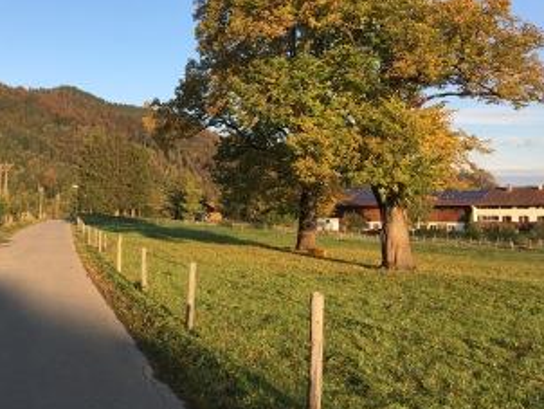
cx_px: 171
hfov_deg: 43.1
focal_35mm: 43
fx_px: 676
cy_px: 151
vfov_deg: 33.5
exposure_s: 1/615
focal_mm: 4.15
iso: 25
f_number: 2.2
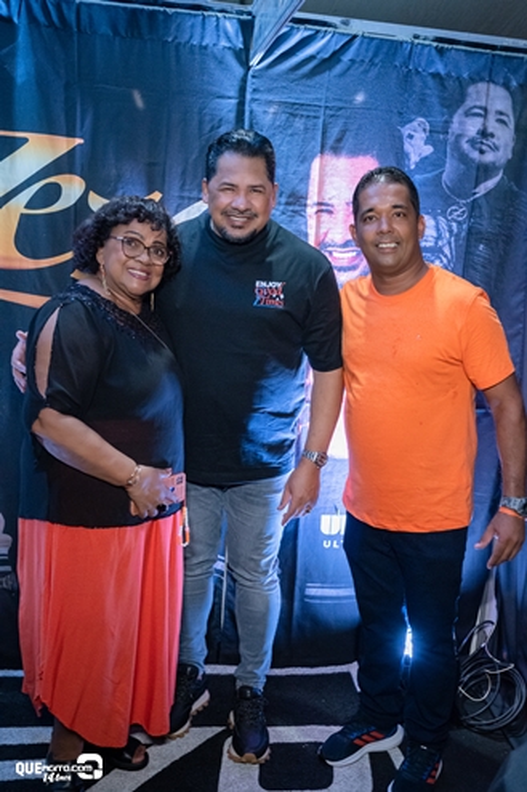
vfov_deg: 53.1
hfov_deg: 36.8
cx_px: 264
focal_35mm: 36
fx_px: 791
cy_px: 396
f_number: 2.8
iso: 2500
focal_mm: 24
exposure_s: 1/200
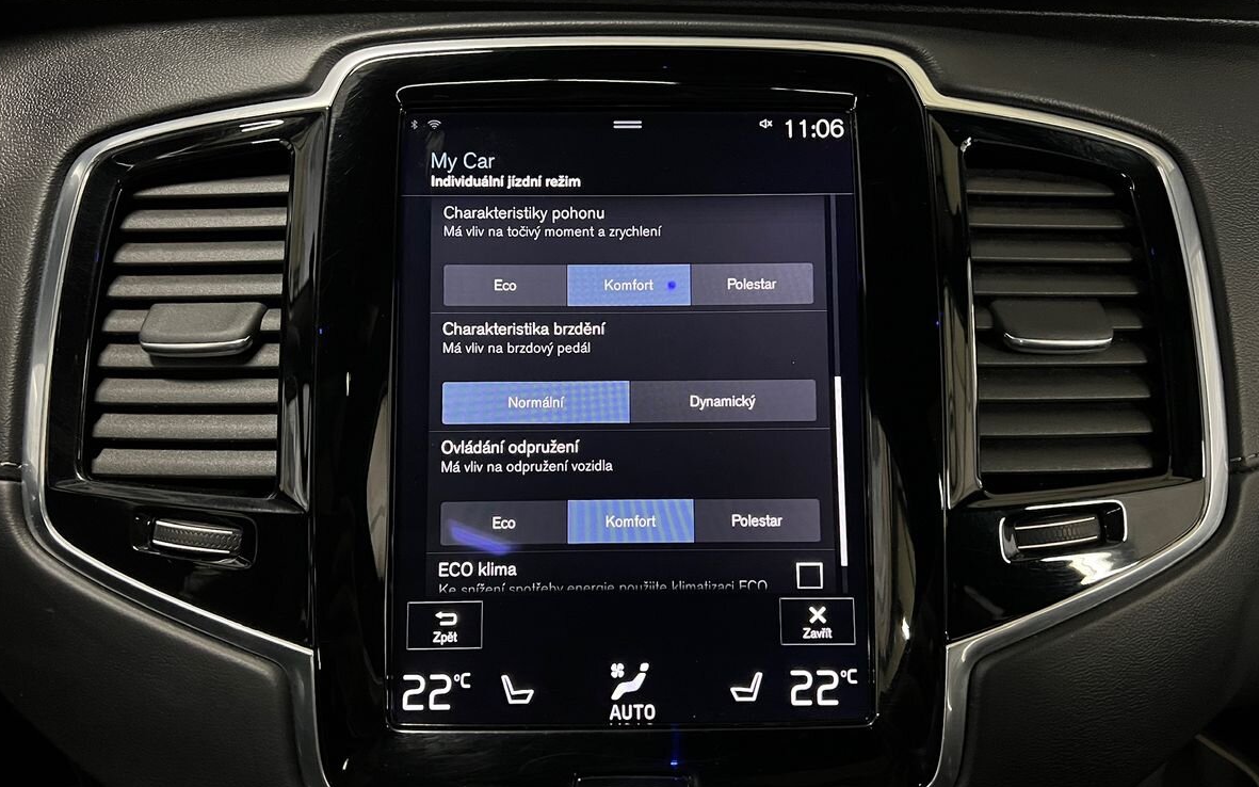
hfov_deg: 66.5
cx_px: 628
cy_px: 417
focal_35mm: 28
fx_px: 961
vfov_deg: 44.5
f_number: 1.5
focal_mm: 5.7
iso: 640
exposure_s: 1/30
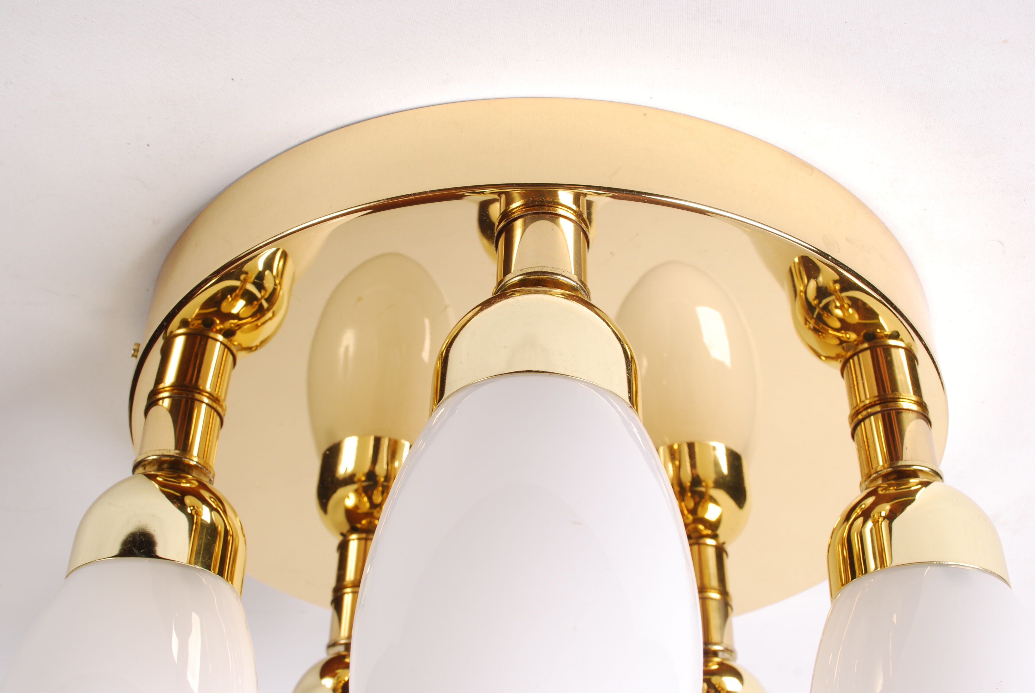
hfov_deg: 46.3
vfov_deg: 32.0
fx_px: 1209
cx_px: 518
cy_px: 346
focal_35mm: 42
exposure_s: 1/100
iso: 100
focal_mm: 28
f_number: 11
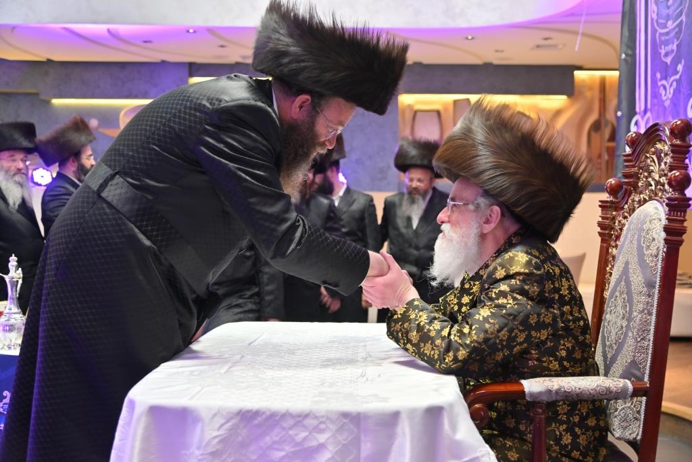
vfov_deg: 29.3
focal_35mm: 46
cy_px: 231
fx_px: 884
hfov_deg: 42.7
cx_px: 346
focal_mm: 46
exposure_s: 1/125
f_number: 4
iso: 800
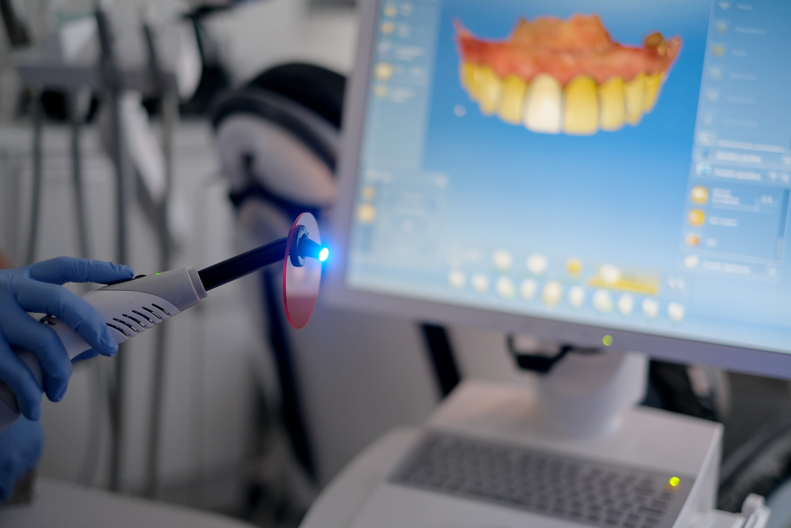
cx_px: 396
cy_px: 264
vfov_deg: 25.5
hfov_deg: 37.5
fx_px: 1165
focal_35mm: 53
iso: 400
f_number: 1.4
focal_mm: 35
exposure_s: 1/240
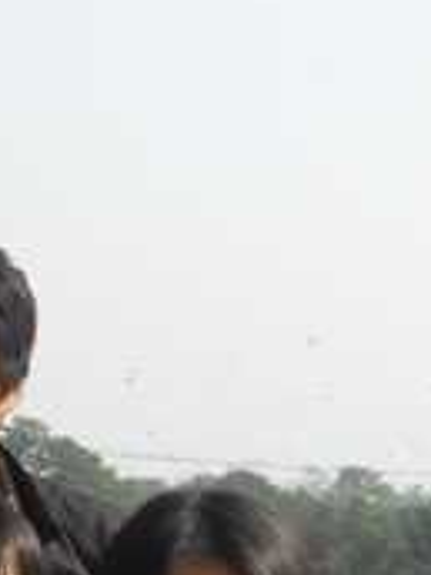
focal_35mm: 130
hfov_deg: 11.1
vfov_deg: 14.8
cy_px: 645
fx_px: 2158
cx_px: -134
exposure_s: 1/180
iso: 80
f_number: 7.1
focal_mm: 6
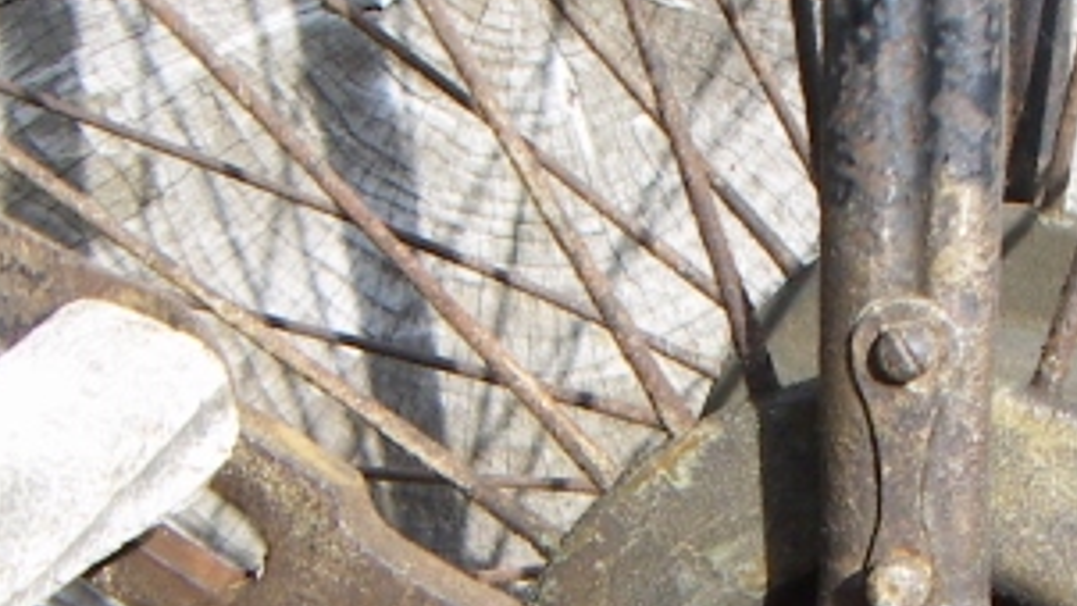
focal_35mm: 83
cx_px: 578
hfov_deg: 25.6
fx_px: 2371
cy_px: 791
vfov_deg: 14.0
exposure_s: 1/250
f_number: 2.8
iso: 50
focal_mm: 4.7
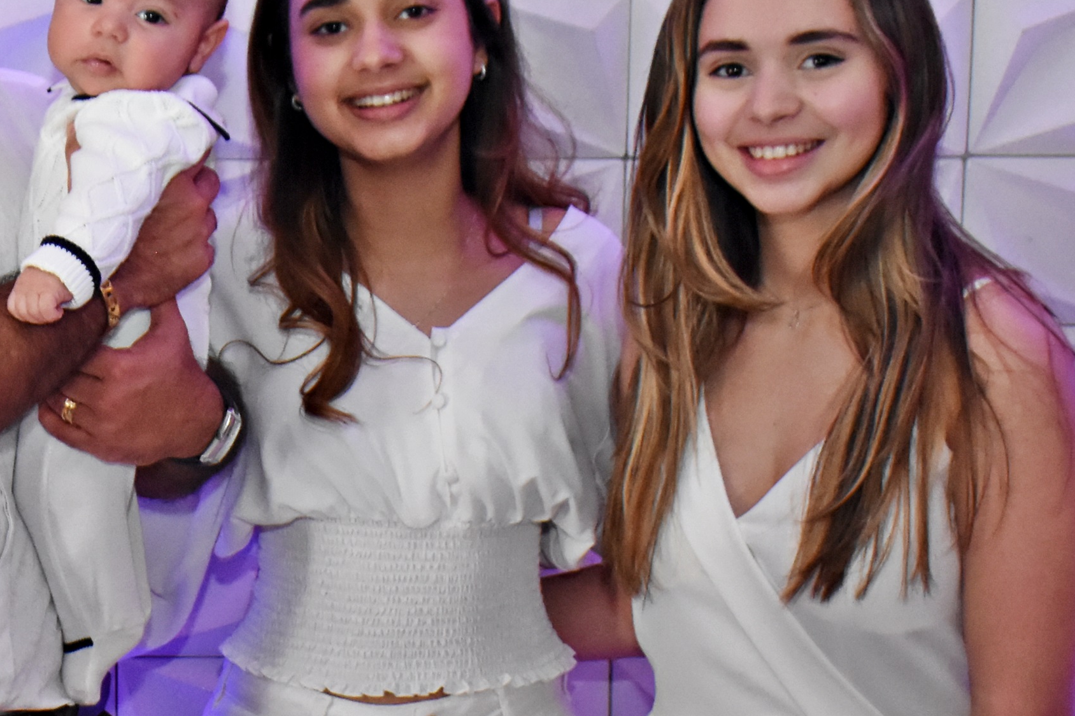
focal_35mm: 96
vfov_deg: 14.2
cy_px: 433
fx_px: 2866
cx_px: -16
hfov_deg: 20.5
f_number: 3.8
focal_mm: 24
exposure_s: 1/125
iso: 2500
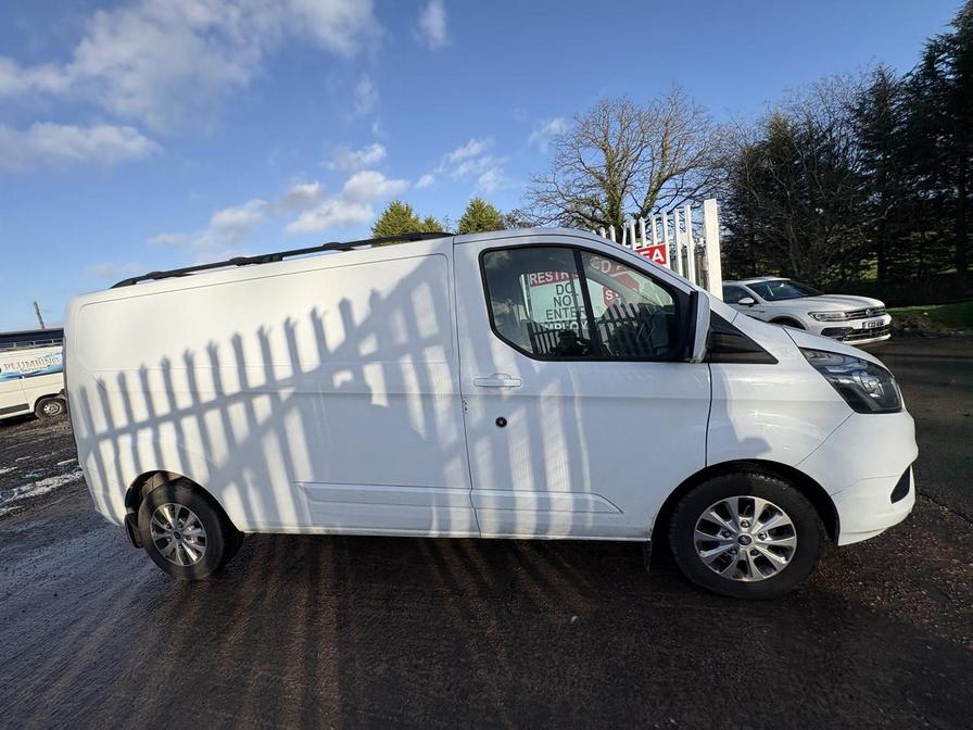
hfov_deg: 102.1
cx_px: 486
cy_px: 365
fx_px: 394
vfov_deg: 85.7
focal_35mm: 14
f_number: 2.2
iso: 40
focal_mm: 2.22
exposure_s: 1/1256
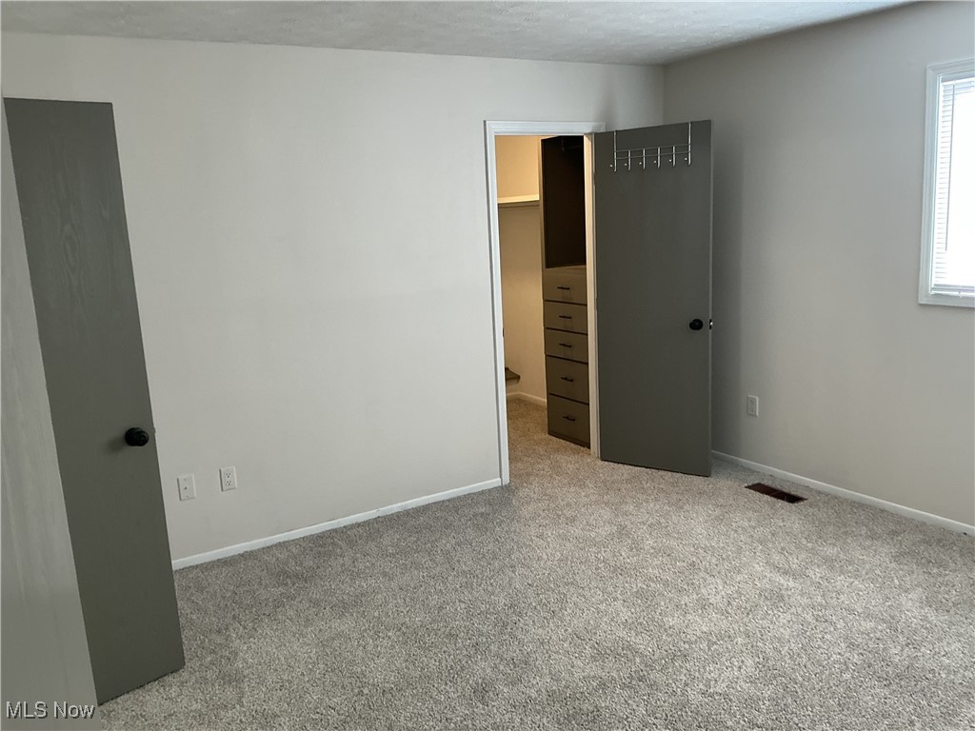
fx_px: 817
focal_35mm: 29
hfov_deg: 61.7
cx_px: 488
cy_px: 366
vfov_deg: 48.2
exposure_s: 1/60
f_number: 1.8
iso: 64
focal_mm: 3
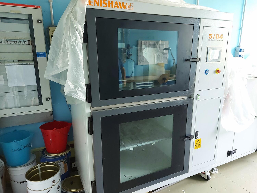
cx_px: 128
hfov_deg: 71.6
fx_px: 178
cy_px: 96
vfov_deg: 56.8
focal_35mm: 24
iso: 200
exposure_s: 1/33
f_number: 1.8
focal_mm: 5.23
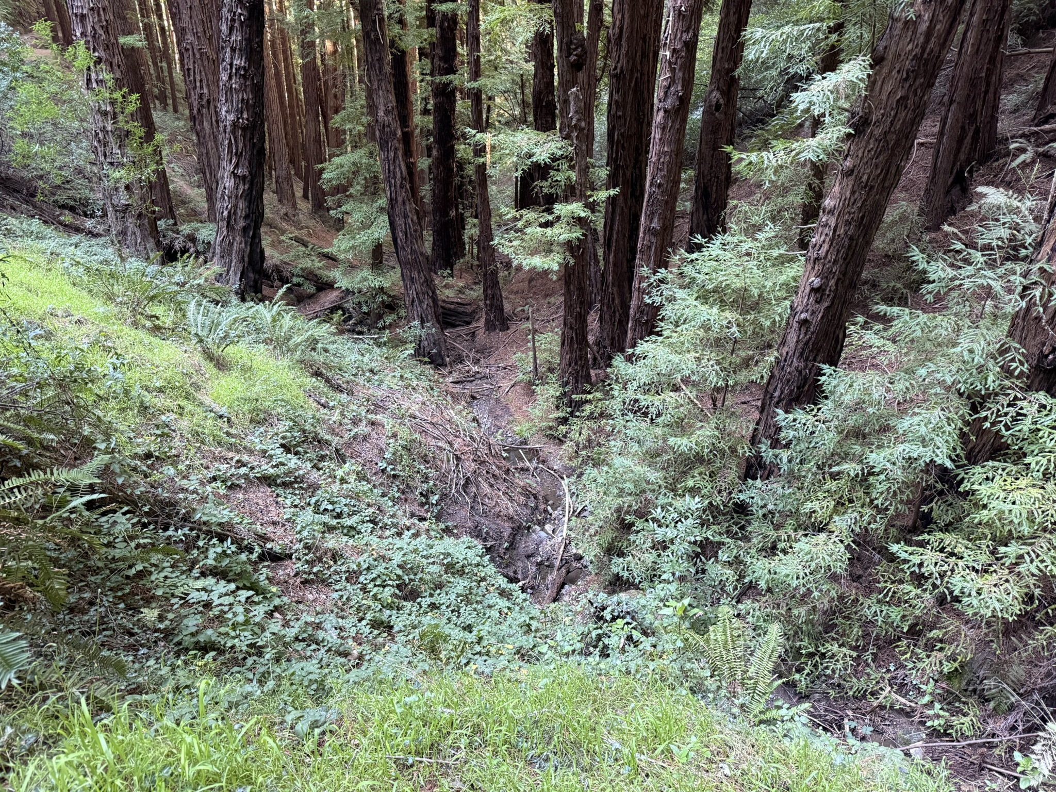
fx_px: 732
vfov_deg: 56.8
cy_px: 396
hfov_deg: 71.6
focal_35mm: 24
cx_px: 528
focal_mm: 6.76
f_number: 1.78
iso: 800
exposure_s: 1/60
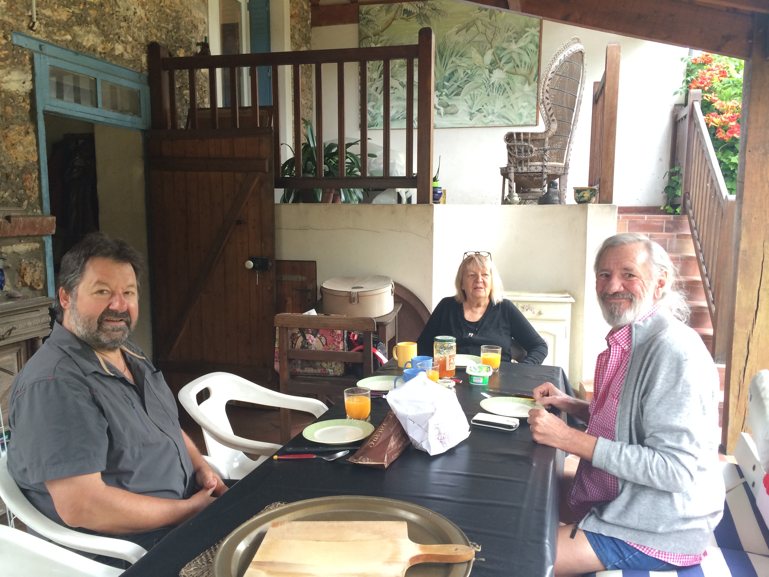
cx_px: 384
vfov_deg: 46.8
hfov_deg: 60.0
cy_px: 288
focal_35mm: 30
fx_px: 666
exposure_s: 1/40
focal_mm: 4.12
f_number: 2.2
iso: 50
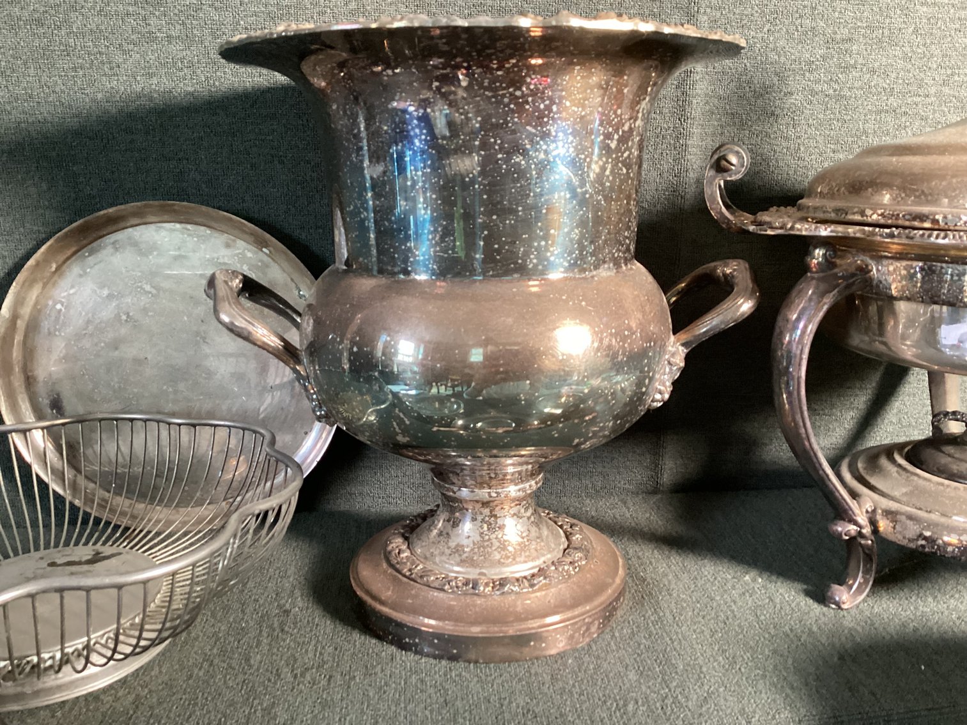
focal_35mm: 31
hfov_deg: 58.3
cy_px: 362
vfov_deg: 45.4
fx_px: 866
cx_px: 484
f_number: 2.4
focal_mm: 3.3
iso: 400
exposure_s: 1/33
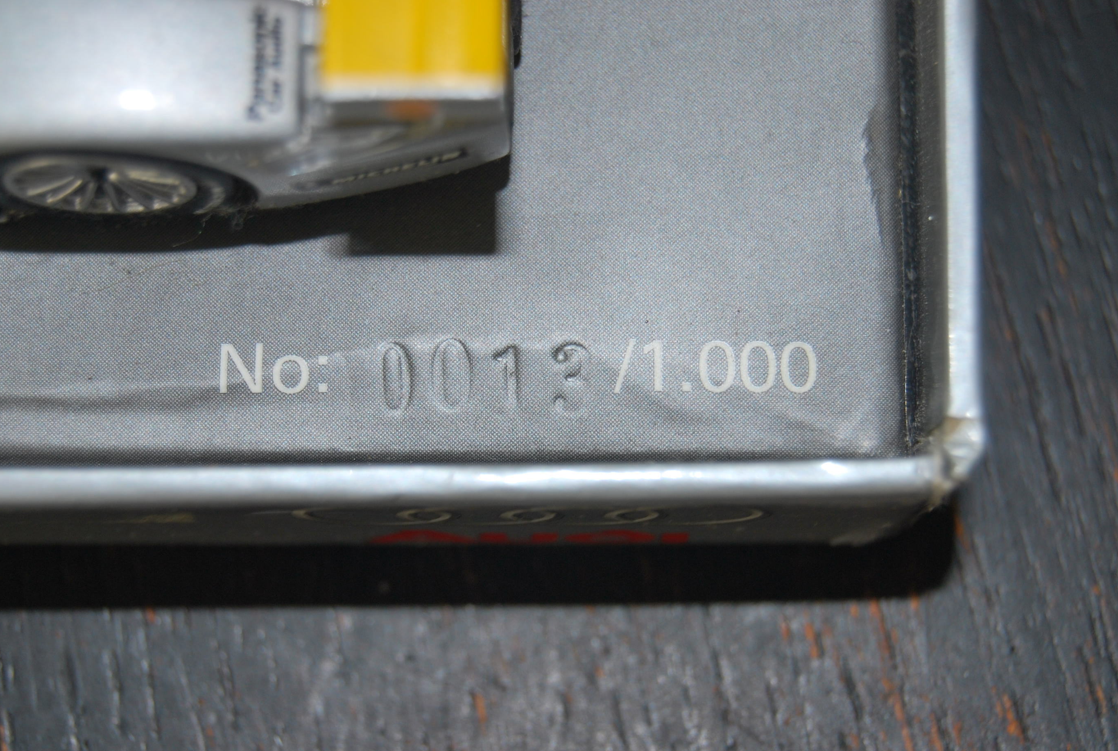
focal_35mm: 88
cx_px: 550
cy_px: 394
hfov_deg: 23.2
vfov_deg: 15.7
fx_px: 2724
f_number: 5.6
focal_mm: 55
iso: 200
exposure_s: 1/60
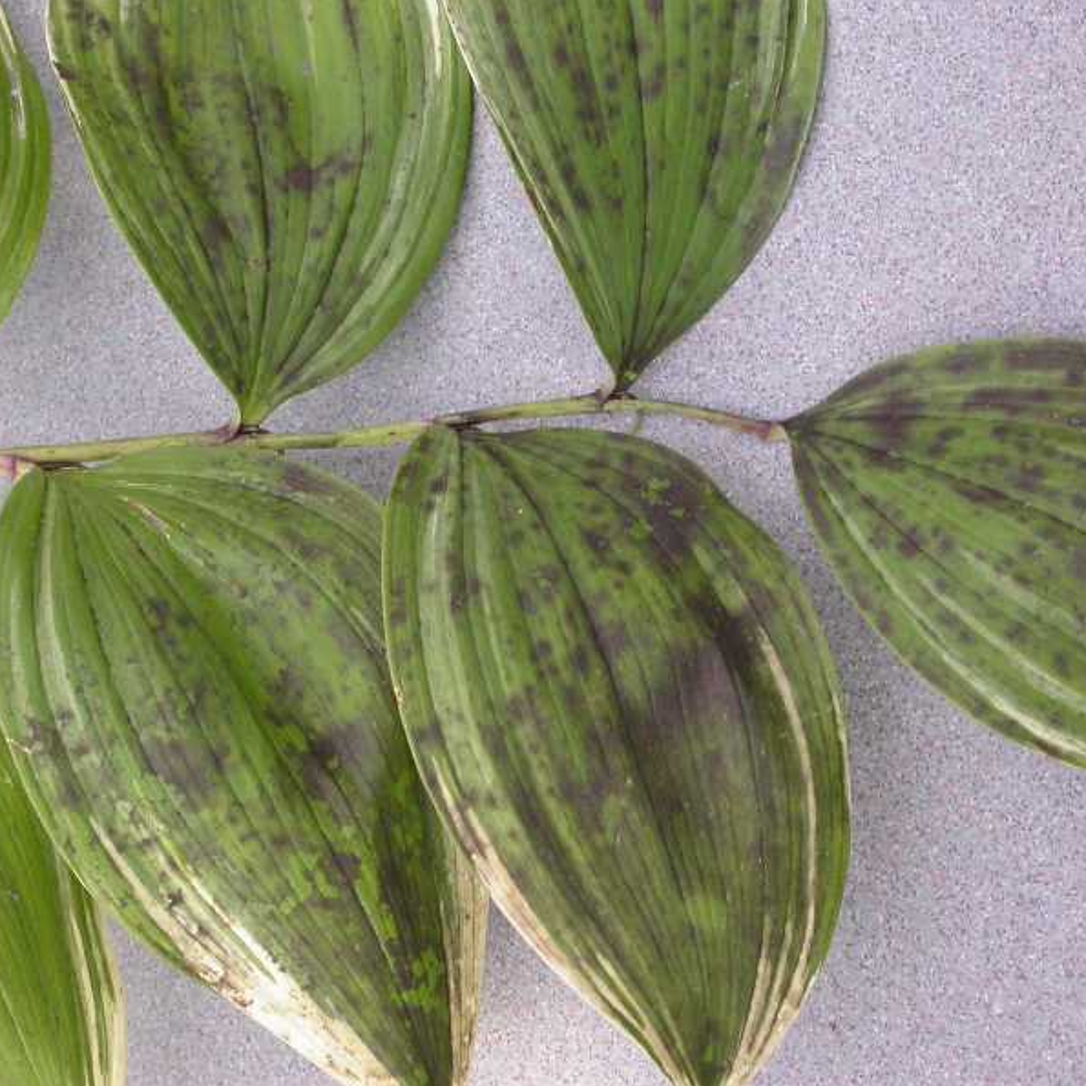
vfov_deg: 18.3
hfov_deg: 18.3
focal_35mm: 95
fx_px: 3372
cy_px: 542
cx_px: 391
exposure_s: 1/92.1
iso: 100
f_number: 3.5
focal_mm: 16.6
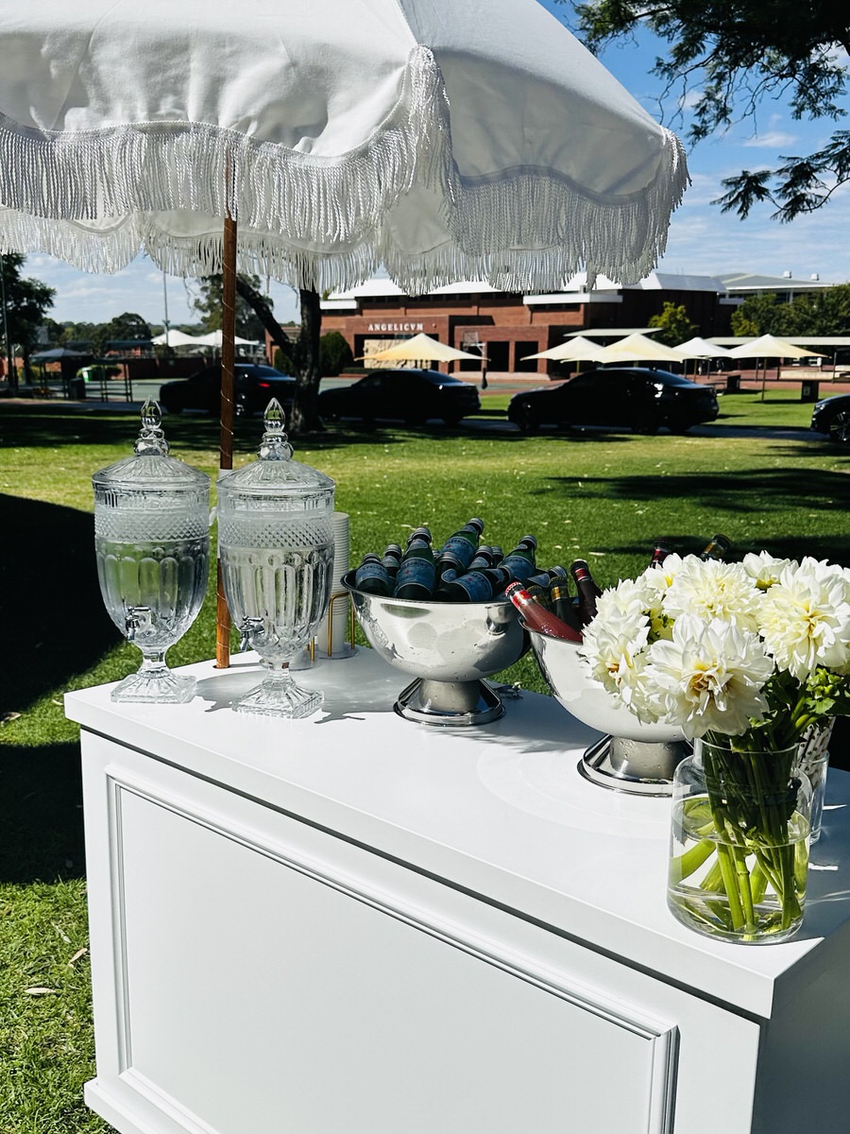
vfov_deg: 71.6
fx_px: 786
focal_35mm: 24
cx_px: 425
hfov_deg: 56.8
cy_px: 567
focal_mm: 6.86
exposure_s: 1/13699
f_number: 1.78
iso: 80
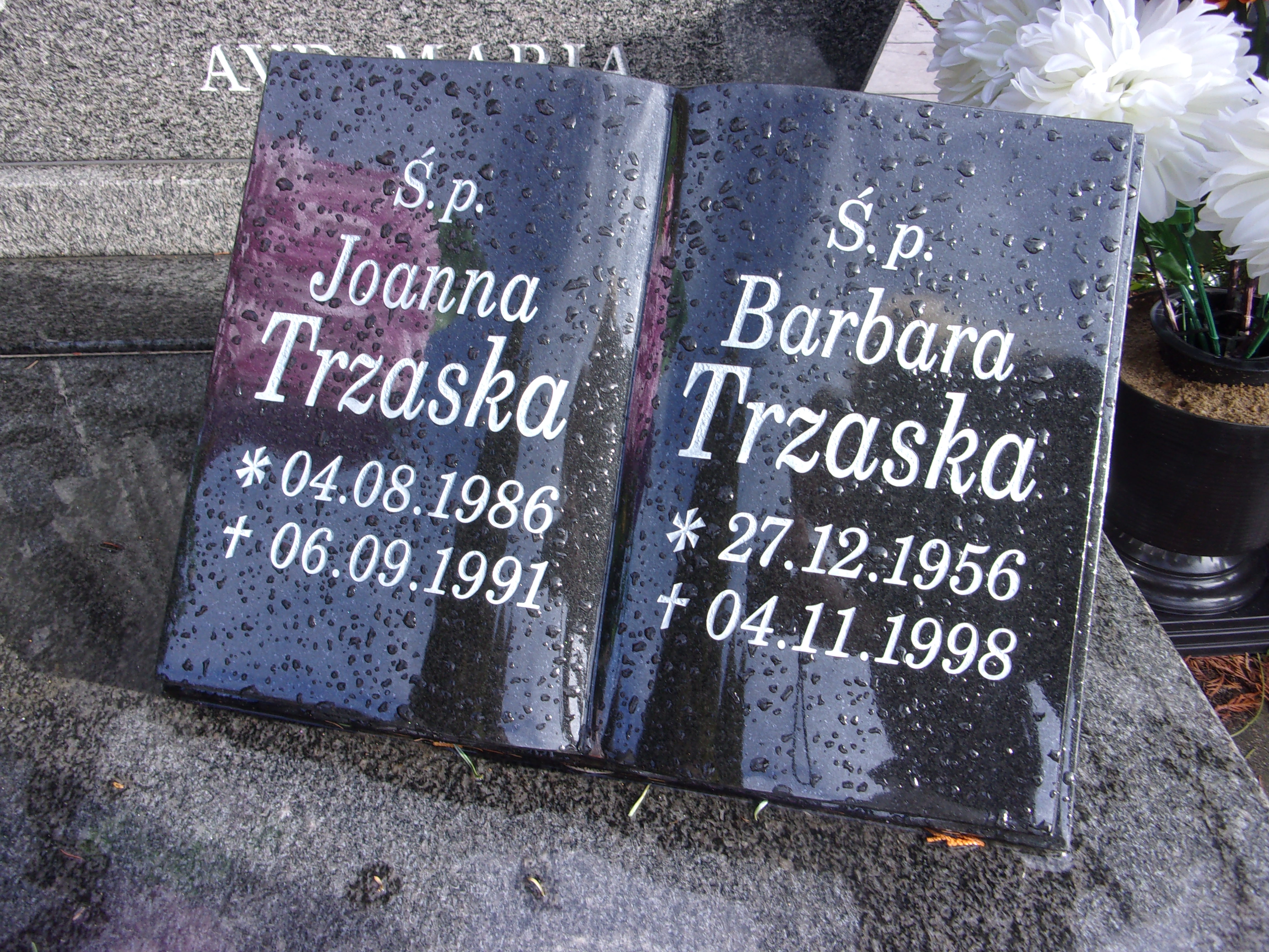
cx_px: 634
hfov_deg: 63.4
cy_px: 476
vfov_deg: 49.7
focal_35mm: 28
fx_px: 1026
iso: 80
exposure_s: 1/120
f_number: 3.9
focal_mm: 5.1
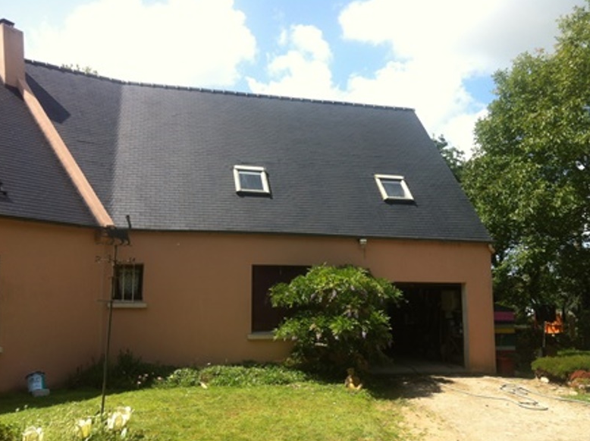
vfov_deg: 39.6
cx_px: 288
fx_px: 613
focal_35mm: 36
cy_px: 223
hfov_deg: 51.4
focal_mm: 3.85
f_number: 2.8
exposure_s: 1/754
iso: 80
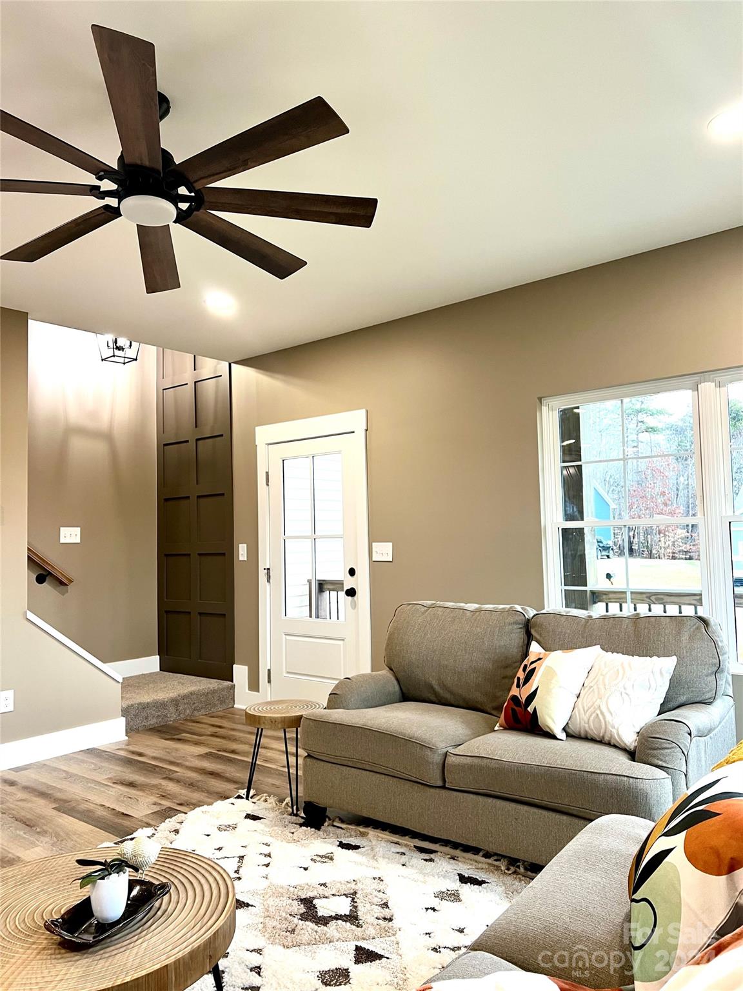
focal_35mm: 26
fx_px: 744
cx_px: 372
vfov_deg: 67.3
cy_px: 496
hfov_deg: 53.1
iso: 80
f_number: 1.5
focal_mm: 5.7
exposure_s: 1/60
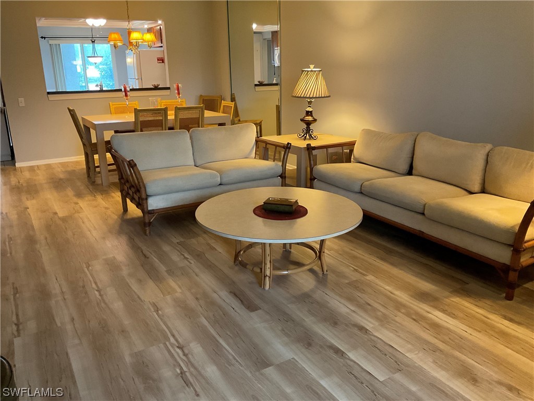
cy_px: 200
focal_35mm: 29
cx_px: 267
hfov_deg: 61.7
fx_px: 447
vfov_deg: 48.2
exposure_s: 1/60
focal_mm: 3
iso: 250
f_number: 1.8
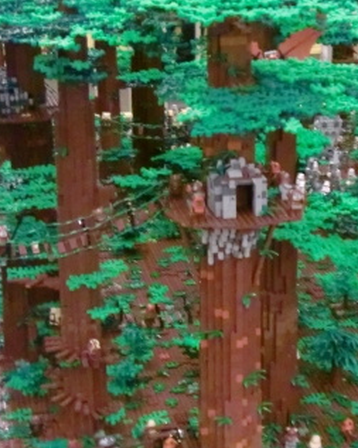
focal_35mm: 98
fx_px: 1300
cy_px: 235
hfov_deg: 15.7
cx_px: 194
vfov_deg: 19.6
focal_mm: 12.47
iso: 1600
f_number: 4.5
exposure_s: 1/10
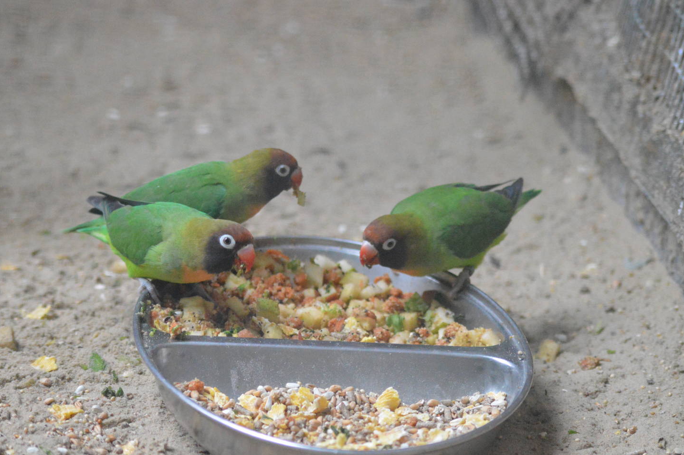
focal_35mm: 144
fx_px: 2734
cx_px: 335
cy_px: 223
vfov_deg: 9.5
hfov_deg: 14.3
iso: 6400
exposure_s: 1/800
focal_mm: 86
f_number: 4
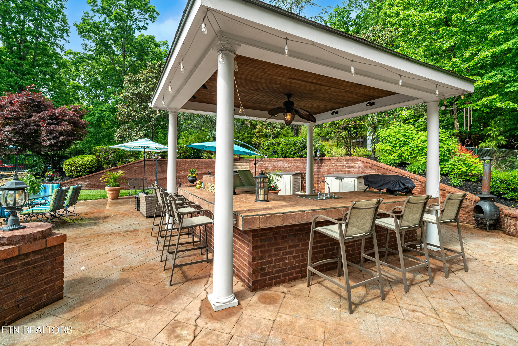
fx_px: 230
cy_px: 173
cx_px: 259
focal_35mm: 16
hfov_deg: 96.7
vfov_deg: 73.8
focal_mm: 16
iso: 250
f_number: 8
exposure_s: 1/800
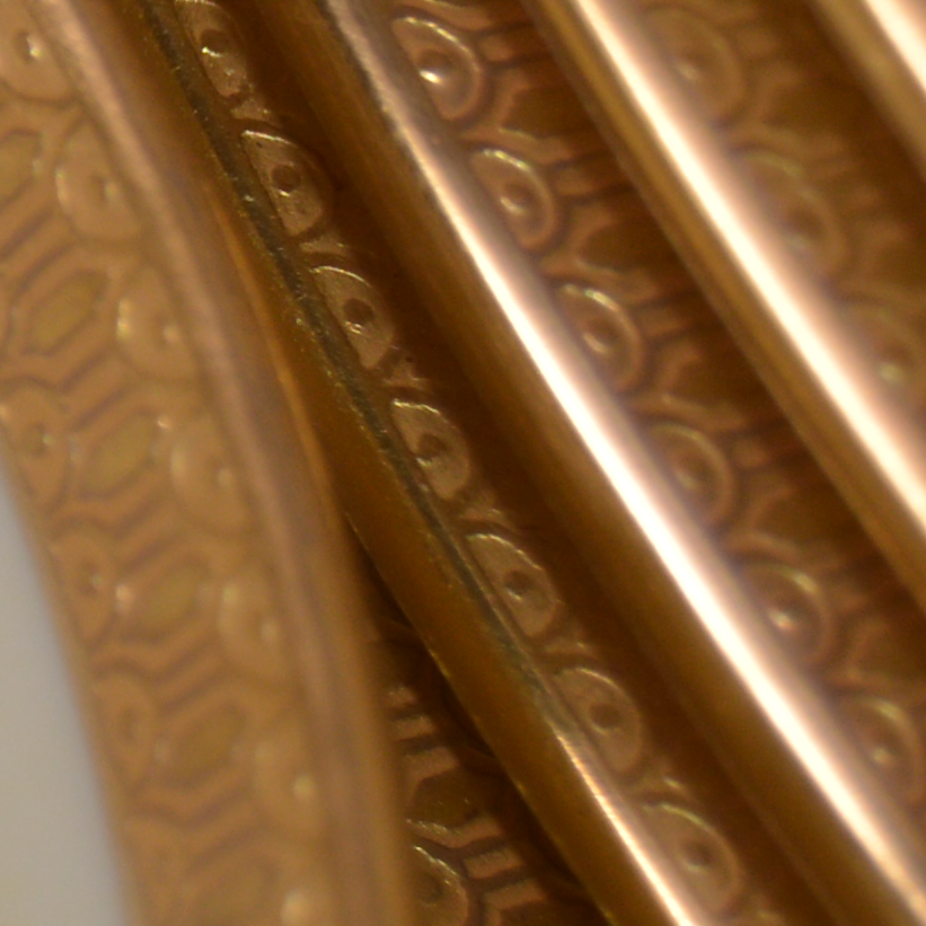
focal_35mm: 419
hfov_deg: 4.0
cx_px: -2406
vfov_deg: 4.1
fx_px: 12684
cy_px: -1121
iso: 180
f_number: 5.3
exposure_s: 1/160
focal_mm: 45
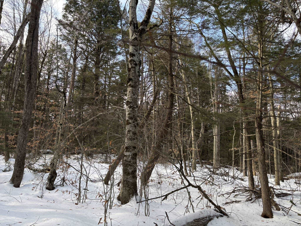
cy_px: 113
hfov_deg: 67.3
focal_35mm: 26
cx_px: 150
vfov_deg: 53.1
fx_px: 226
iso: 50
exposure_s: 1/403
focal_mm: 5.96
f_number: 1.6
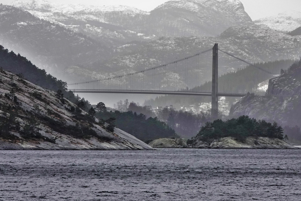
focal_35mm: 618
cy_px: 92
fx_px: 5167
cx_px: 147
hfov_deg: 3.3
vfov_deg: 2.2
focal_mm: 195.64
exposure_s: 1/250
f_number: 8
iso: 500
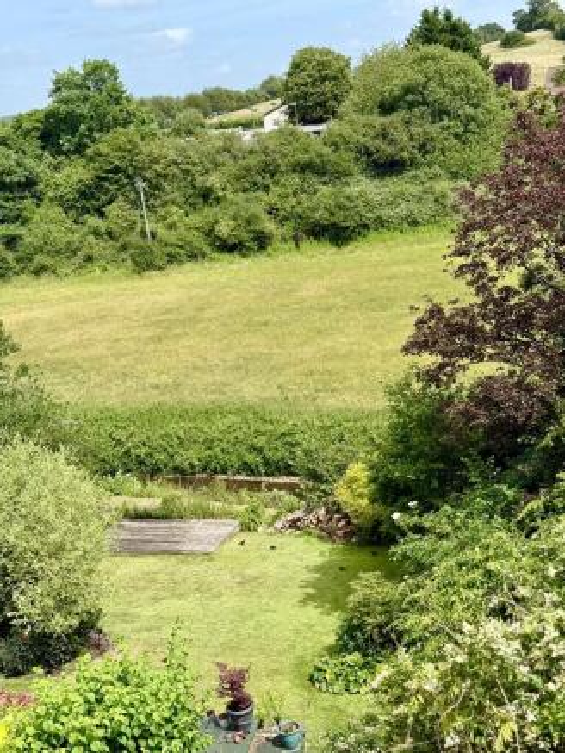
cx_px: 282
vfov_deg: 39.6
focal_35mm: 48
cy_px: 376
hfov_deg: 30.3
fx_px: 1044
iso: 80
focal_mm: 6.76
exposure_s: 1/3534
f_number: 1.78
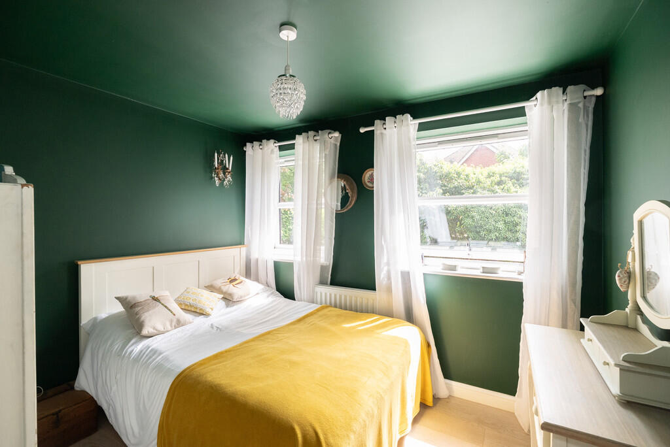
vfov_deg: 73.8
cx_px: 335
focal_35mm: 16
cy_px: 224
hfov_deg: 96.7
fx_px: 298
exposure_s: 1/60
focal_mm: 16
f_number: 7.1
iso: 500
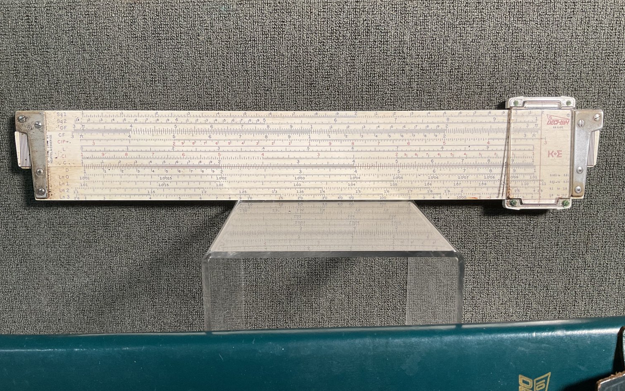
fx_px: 528
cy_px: 202
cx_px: 313
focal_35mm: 31
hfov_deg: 61.2
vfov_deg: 40.6
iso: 32
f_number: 1.8
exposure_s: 1/60
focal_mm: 3
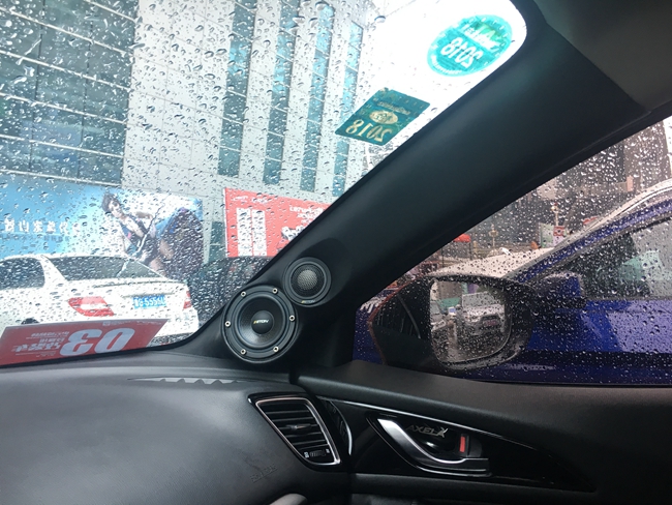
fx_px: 563
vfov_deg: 48.3
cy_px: 252
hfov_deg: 61.6
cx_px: 336
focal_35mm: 29
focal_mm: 4.15
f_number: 2.2
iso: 32
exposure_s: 1/33
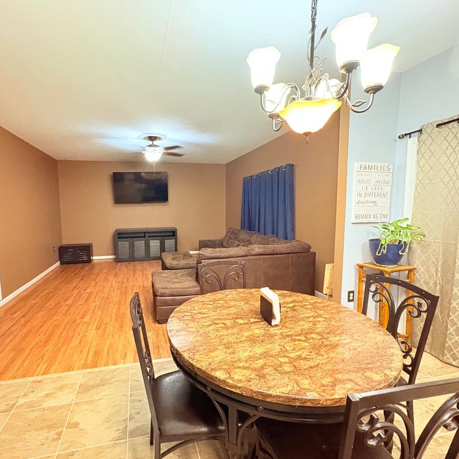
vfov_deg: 84.0
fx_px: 255
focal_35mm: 17
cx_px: 190
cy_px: 235
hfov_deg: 83.2
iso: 1000
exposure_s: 1/40
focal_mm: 2.22
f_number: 2.2
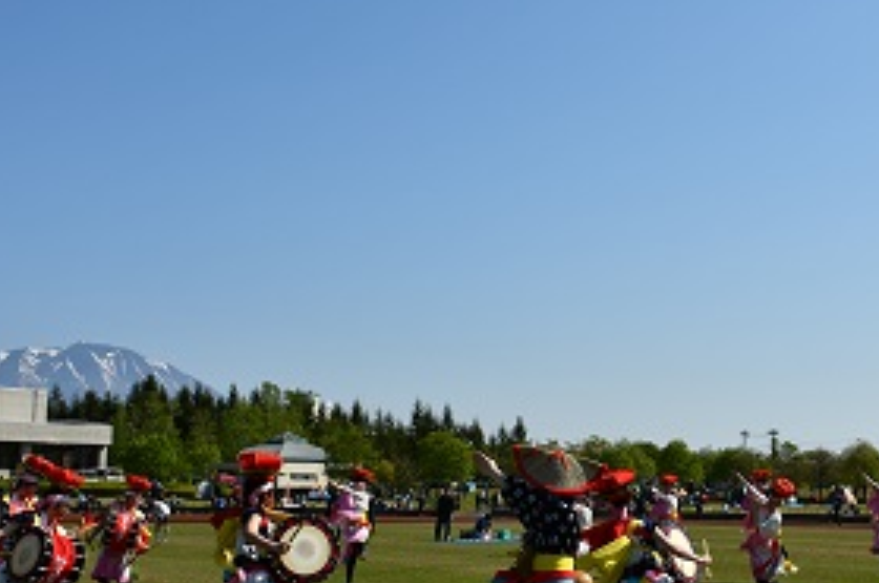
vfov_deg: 24.0
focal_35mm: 56
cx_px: 539
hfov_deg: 35.5
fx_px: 1365
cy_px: 384
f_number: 10
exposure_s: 1/400
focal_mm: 26
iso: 100
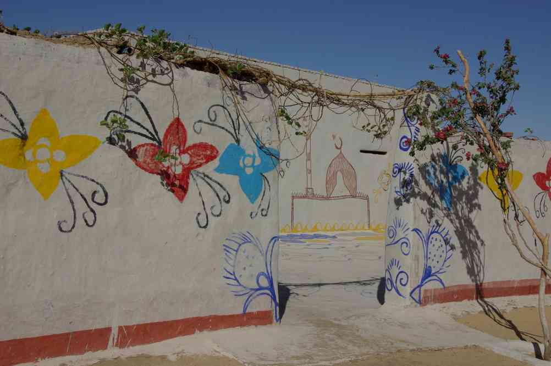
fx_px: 803
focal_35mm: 52
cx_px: 276
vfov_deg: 25.7
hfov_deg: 37.9
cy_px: 183
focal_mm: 35
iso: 100
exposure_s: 1/180
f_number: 16
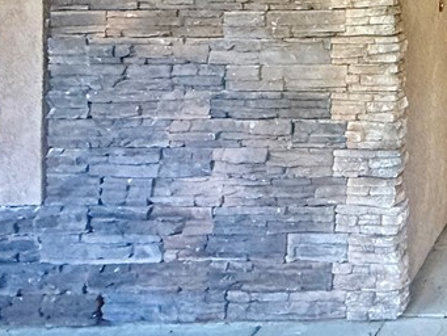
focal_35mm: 42
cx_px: 636
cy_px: -74
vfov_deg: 29.3
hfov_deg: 30.3
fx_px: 543
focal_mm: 2.22
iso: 320
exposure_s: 1/81
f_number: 2.2
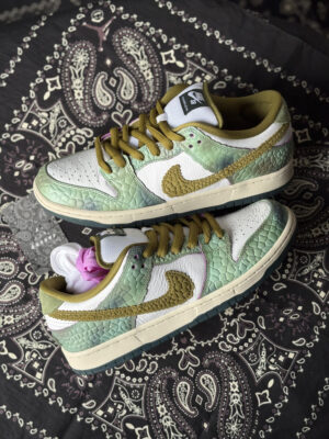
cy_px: 220
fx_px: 659
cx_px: 164
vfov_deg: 36.8
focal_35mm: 52
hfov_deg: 28.0
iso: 32
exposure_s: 1/503
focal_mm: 5.96
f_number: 1.6
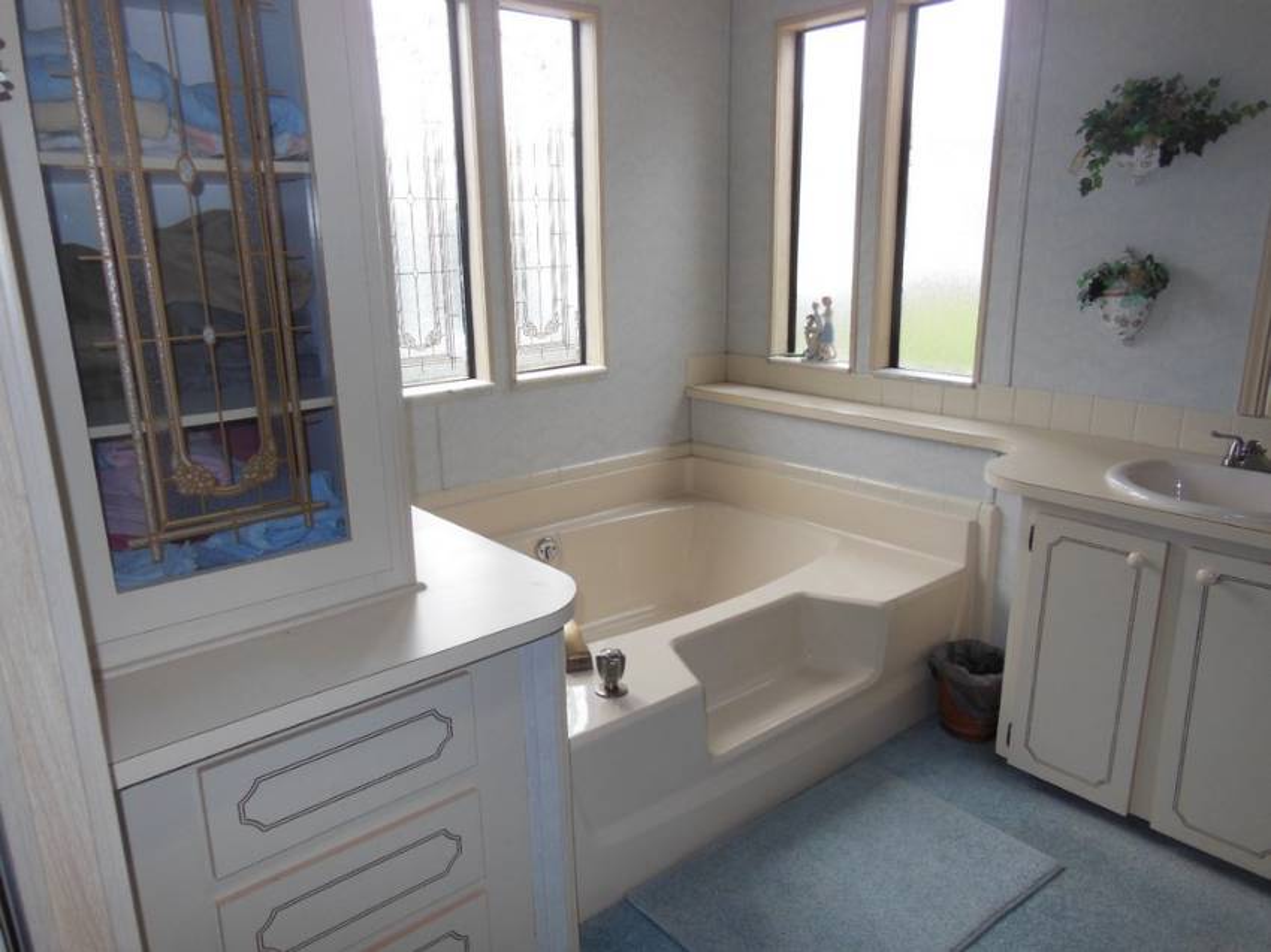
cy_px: 476
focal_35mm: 25
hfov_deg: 69.4
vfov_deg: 54.9
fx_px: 918
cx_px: 636
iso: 125
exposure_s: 1/60
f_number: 3.5
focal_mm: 4.5
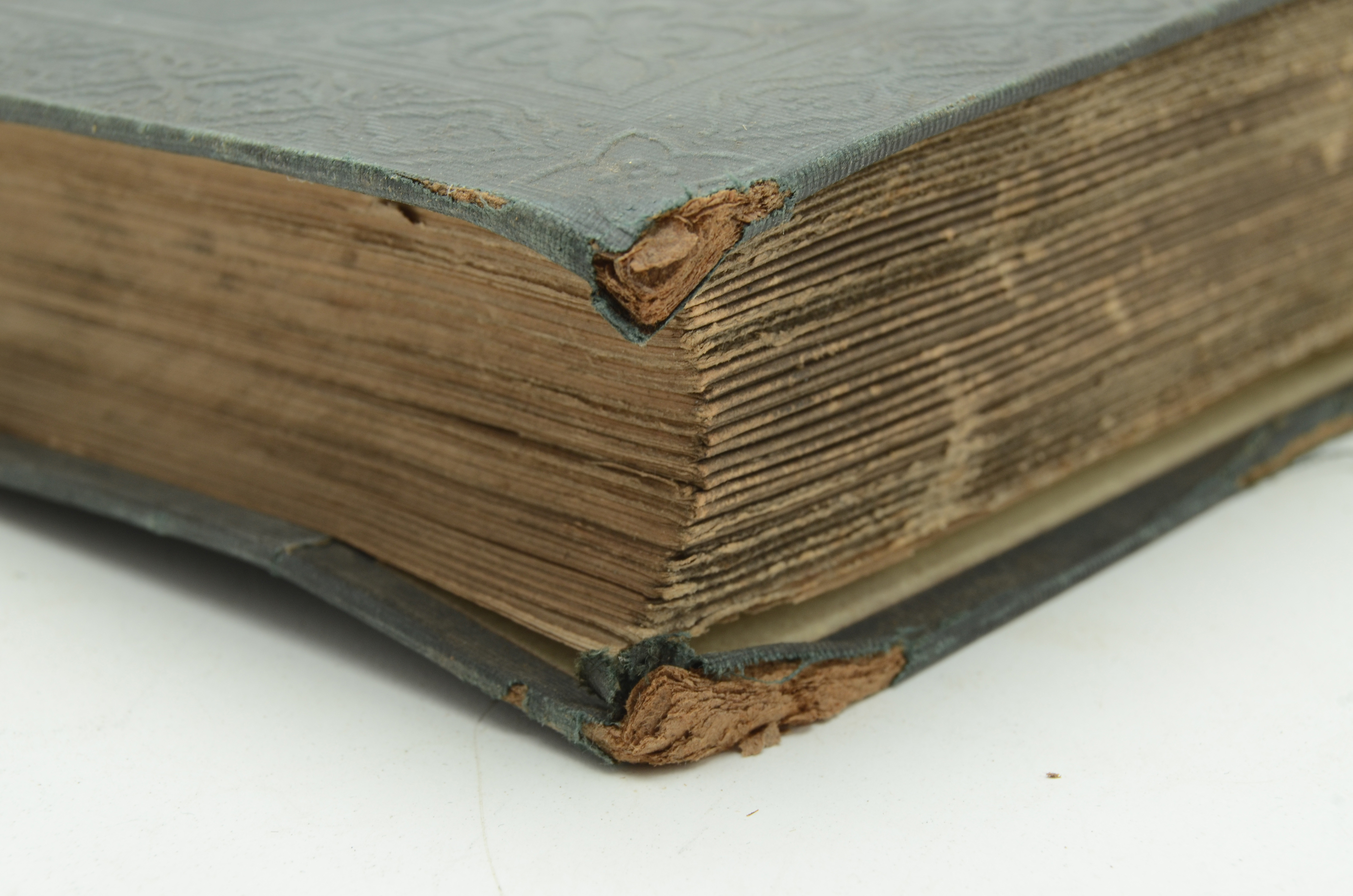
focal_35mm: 82
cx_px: 676
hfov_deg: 24.7
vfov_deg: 16.5
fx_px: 3094
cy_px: 448
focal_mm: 55
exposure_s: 1/125
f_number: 11
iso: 200
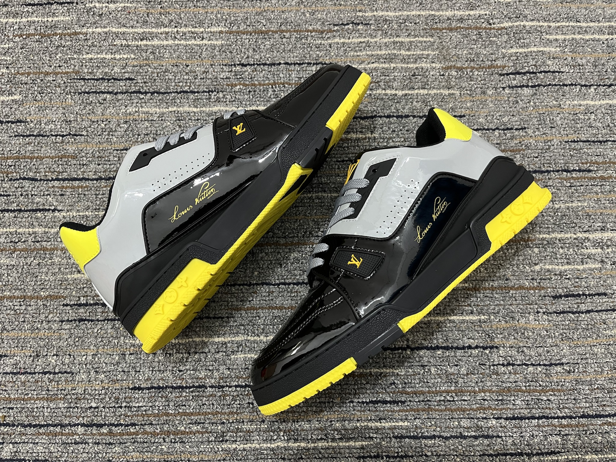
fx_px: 463
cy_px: 231
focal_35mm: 26
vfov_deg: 53.1
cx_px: 308
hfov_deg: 67.3
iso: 160
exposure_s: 1/60
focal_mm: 5.1
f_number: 1.6
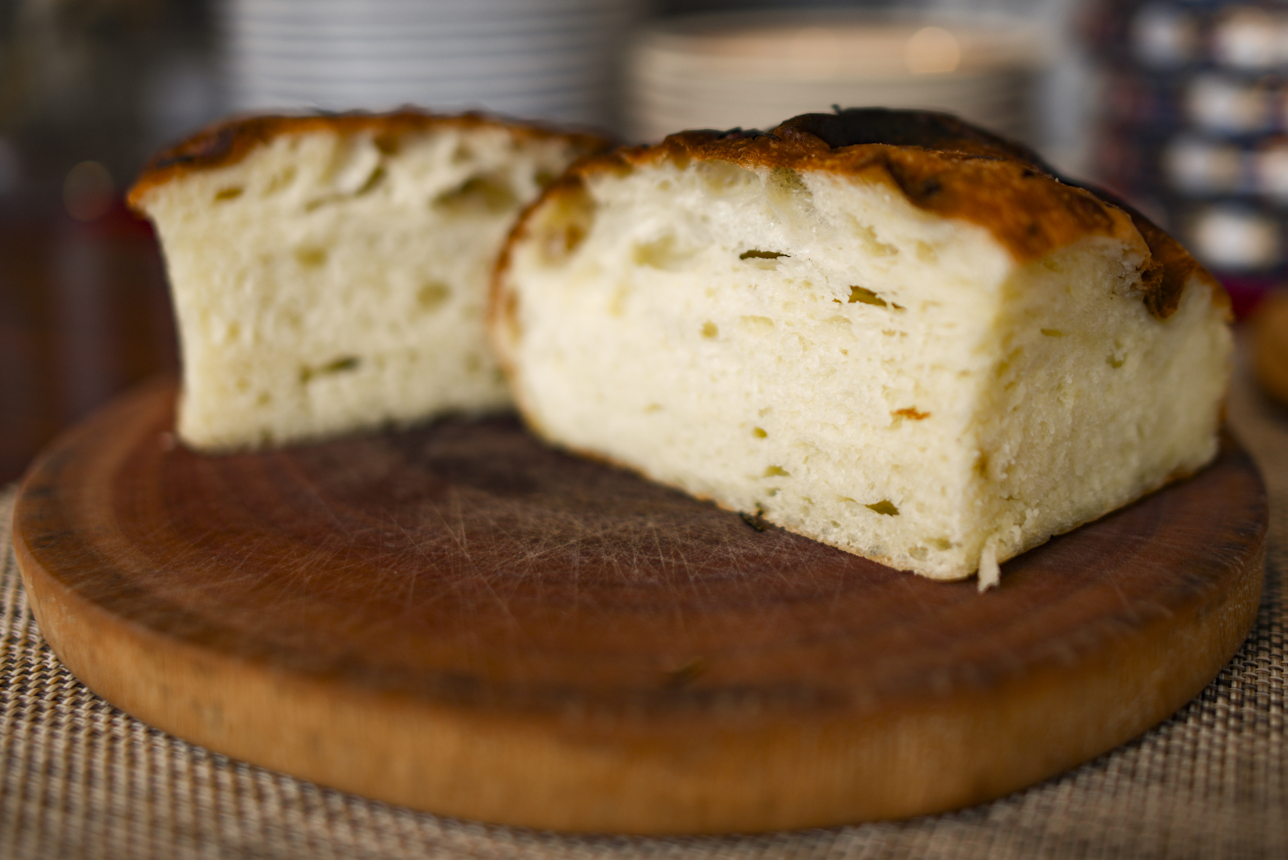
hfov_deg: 57.2
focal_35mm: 33
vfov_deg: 40.0
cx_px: 644
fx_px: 1181
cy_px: 430
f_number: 2.8
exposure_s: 1/50
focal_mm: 33
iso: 800
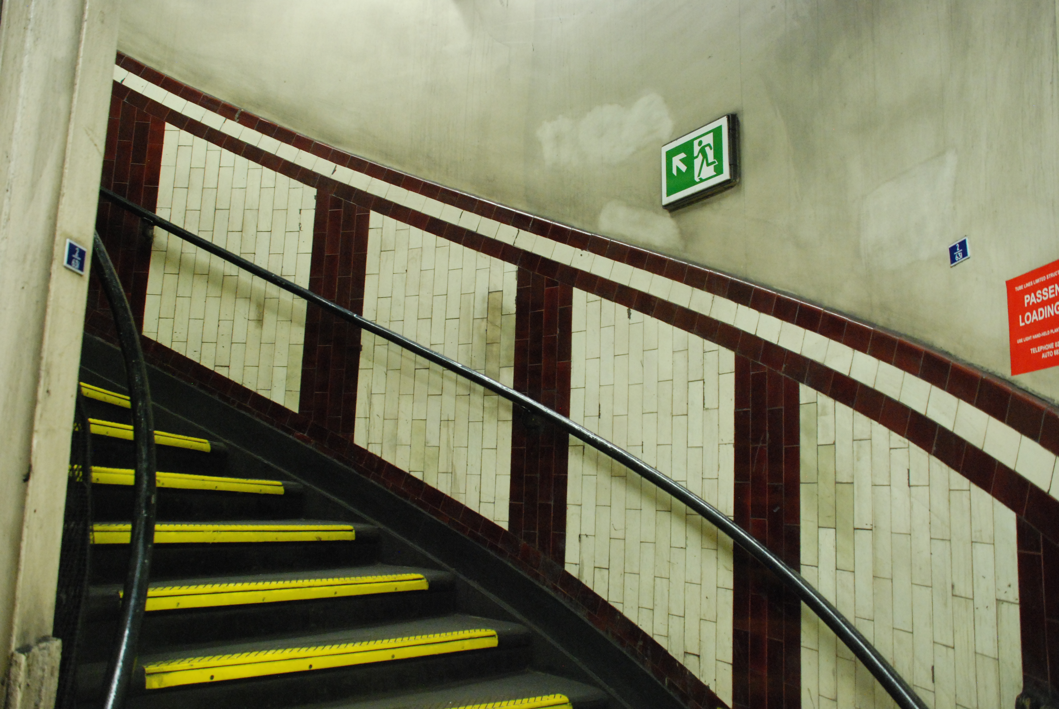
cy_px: 354
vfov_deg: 43.7
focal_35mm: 30
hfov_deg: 61.9
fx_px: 884
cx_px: 530
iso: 1600
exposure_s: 1/25
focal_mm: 20
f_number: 3.8
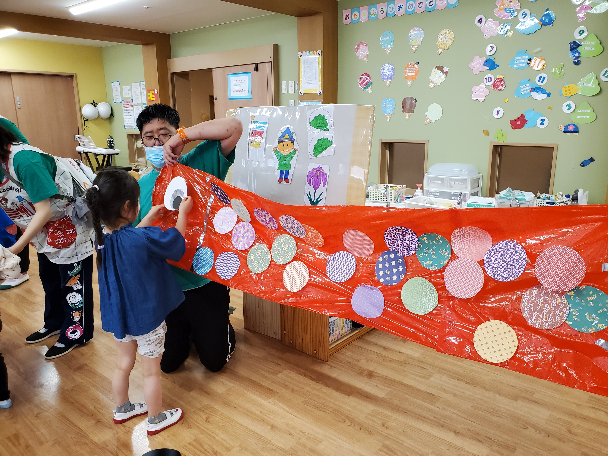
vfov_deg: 53.1
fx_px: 457
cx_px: 304
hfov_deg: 67.3
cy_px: 228
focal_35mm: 26
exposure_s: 1/100
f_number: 2.4
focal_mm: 4.3
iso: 200
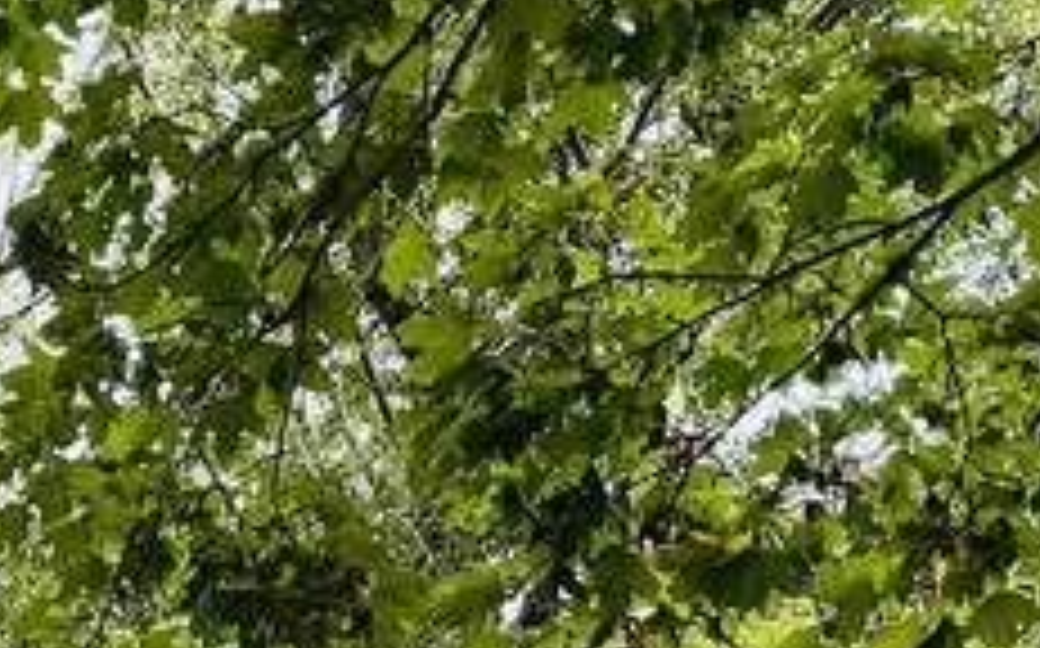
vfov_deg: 8.1
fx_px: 3994
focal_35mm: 141
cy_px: 1832
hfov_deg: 11.5
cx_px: -1648
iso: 100
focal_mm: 6.76
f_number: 1.78
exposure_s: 1/2299
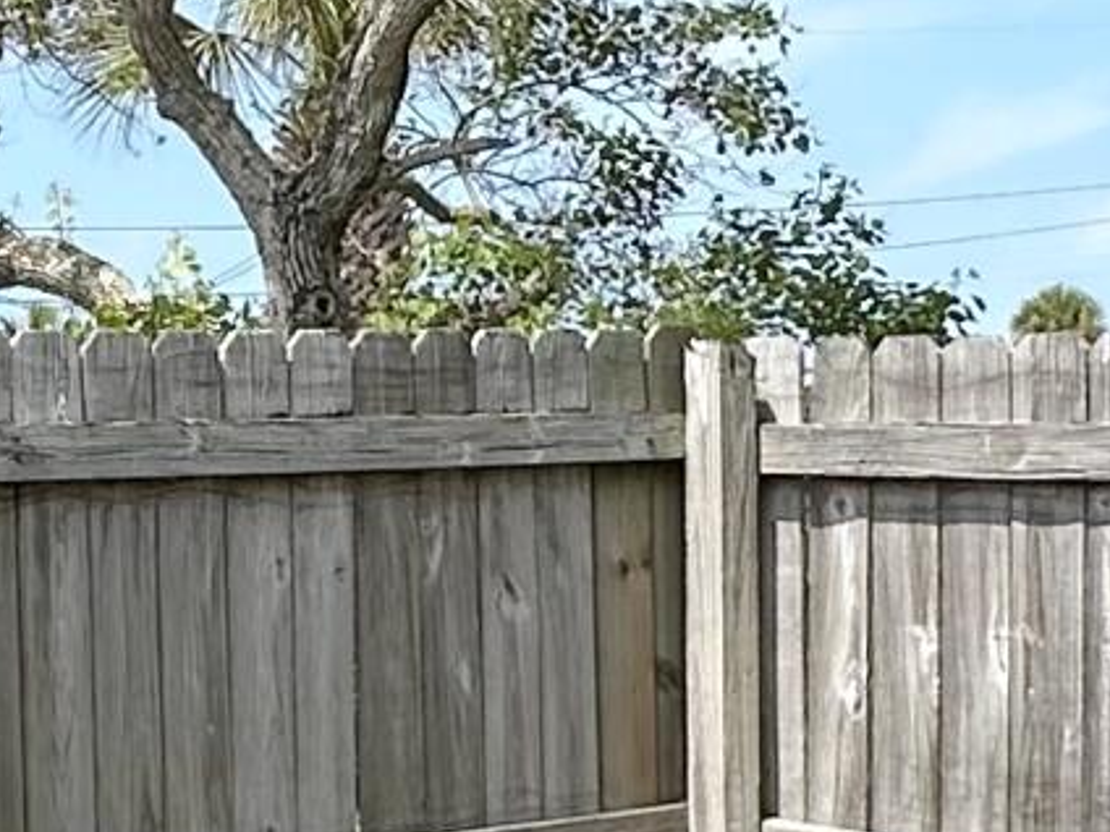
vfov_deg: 14.9
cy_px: 581
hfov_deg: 18.8
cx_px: -191
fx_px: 3175
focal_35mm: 99
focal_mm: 2.22
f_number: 2.2
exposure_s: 1/1289
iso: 40
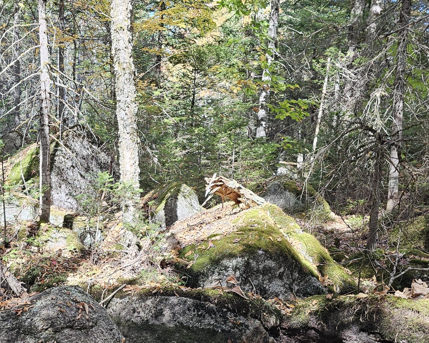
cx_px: 62
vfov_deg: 30.6
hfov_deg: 37.5
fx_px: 597
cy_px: 310
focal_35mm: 47
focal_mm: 6.3
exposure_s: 1/120
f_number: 1.7
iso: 40
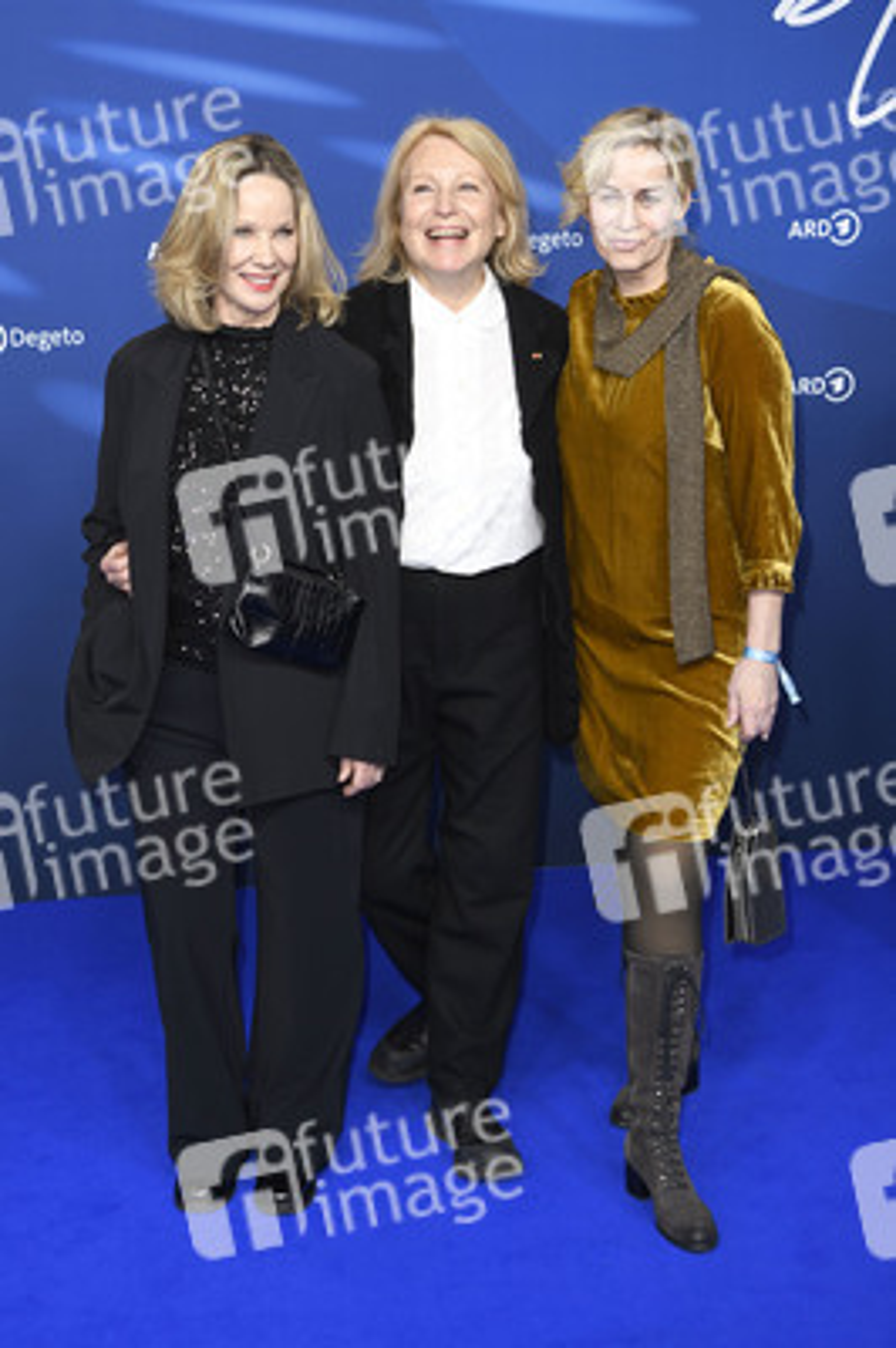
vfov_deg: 39.6
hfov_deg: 26.9
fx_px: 1870
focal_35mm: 50
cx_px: 448
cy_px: 674
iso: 800
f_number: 4
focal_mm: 50
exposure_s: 1/320
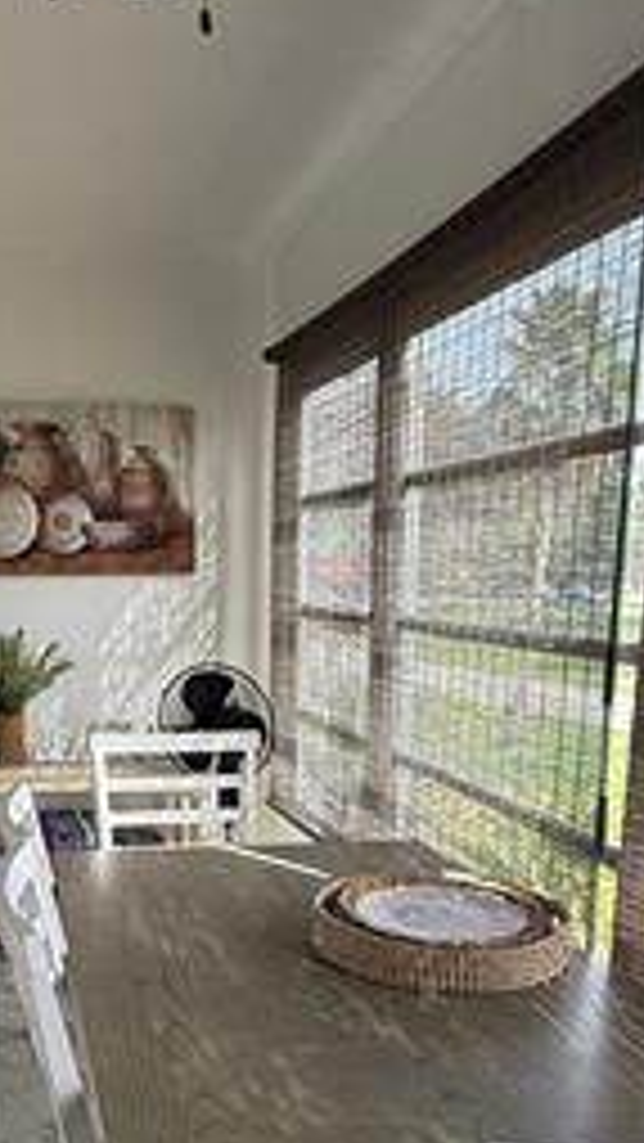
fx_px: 1092
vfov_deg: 52.8
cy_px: 860
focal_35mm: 36
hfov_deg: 32.7
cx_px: 234
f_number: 2.2
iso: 125
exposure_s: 1/120
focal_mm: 2.22
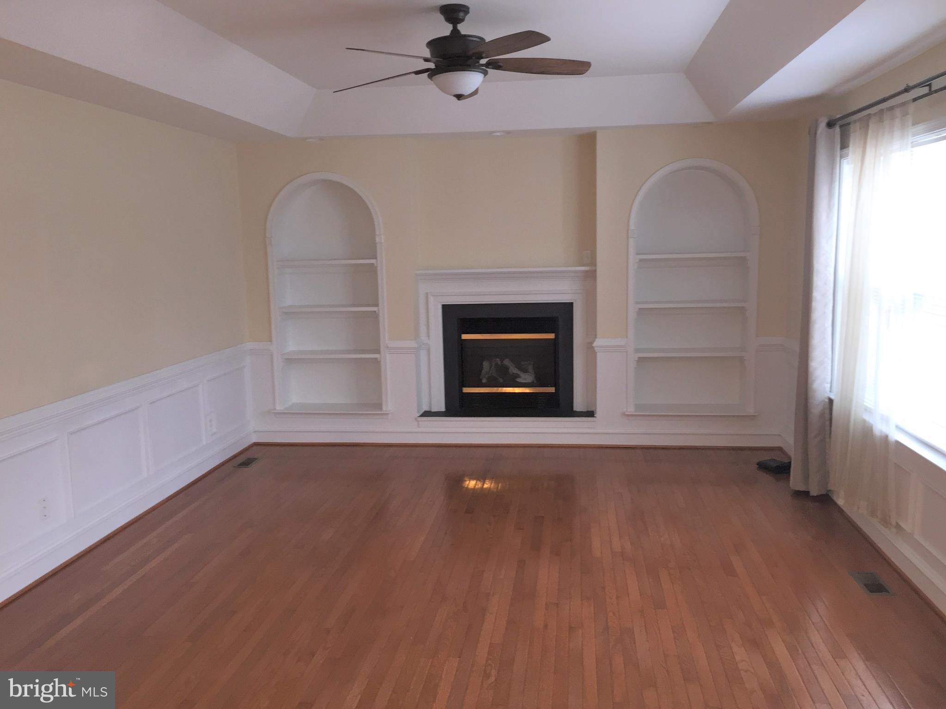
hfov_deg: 61.7
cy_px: 354
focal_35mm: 29
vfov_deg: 48.2
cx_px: 473
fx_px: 792
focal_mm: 4.15
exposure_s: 1/30
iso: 80
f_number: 2.2
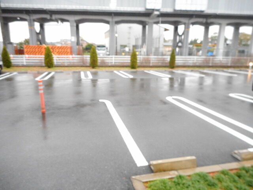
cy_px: 95
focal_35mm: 25
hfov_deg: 69.4
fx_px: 183
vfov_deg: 54.9
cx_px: 126
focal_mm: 4.5
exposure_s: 1/8
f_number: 3.7
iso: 400
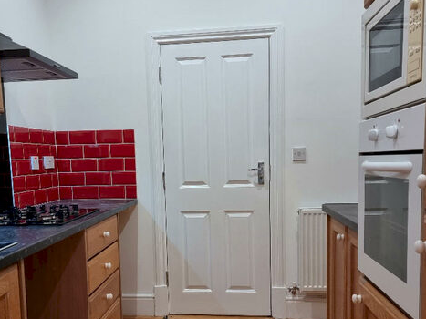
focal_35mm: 36
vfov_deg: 39.4
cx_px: 187
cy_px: 199
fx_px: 443
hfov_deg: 51.2
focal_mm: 6.7
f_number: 1.8
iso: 250
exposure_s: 1/50
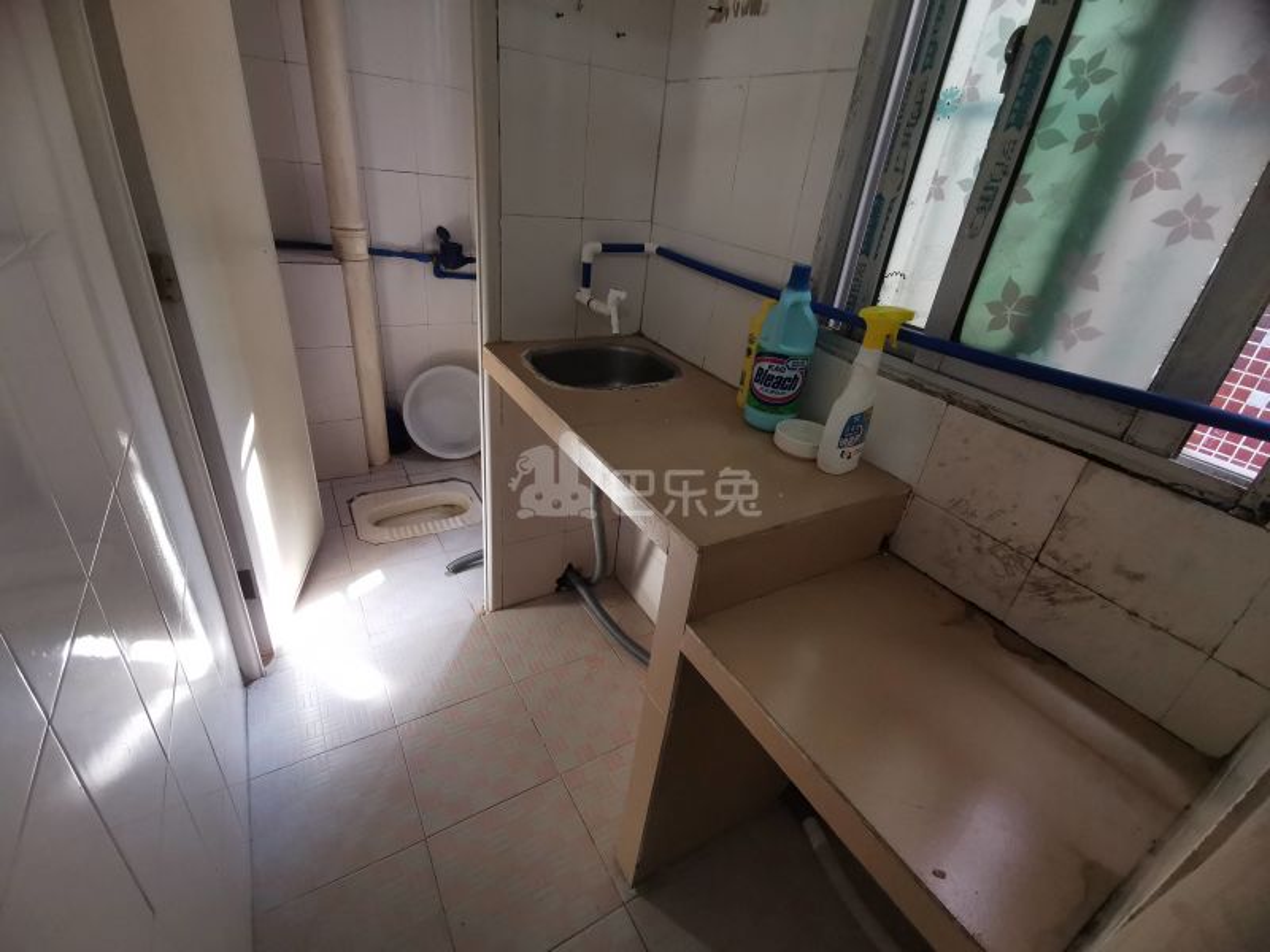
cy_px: 476
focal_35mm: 16
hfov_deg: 94.5
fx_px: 587
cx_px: 635
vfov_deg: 78.1
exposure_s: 1/50
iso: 200
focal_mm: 2.35
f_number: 2.2
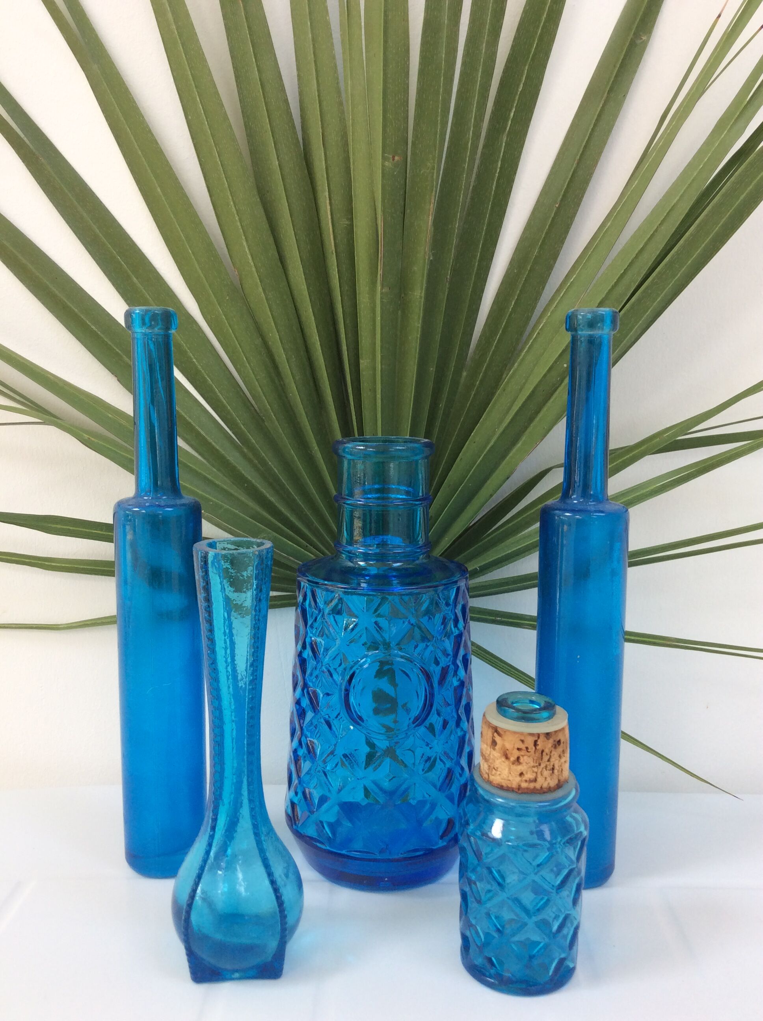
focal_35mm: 32
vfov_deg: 56.9
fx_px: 943
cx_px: 382
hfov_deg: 44.1
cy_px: 510
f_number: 2.4
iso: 32
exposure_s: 1/33
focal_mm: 3.3
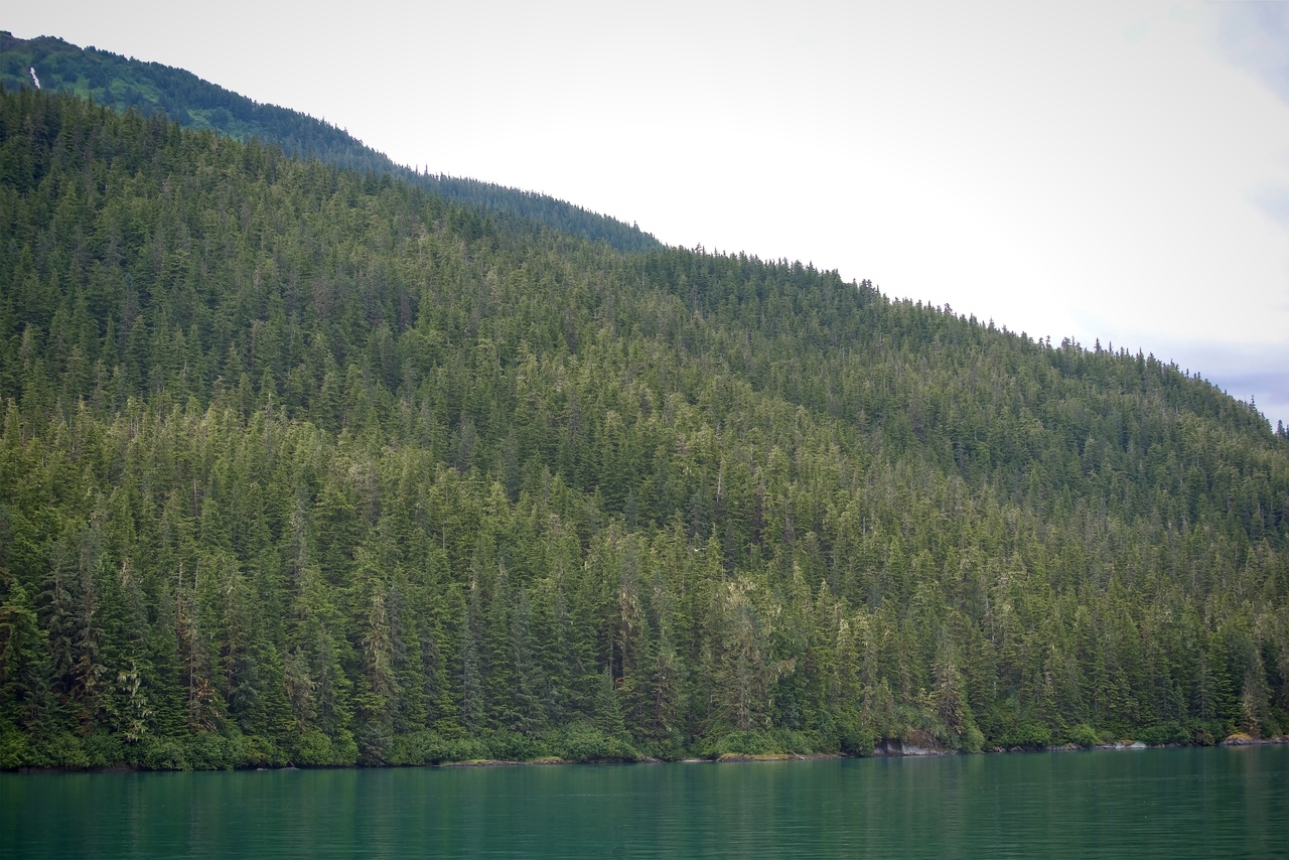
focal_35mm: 70
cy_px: 430
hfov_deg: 28.8
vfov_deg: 19.5
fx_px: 2507
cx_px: 644
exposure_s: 1/160
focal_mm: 70
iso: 100
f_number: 6.3
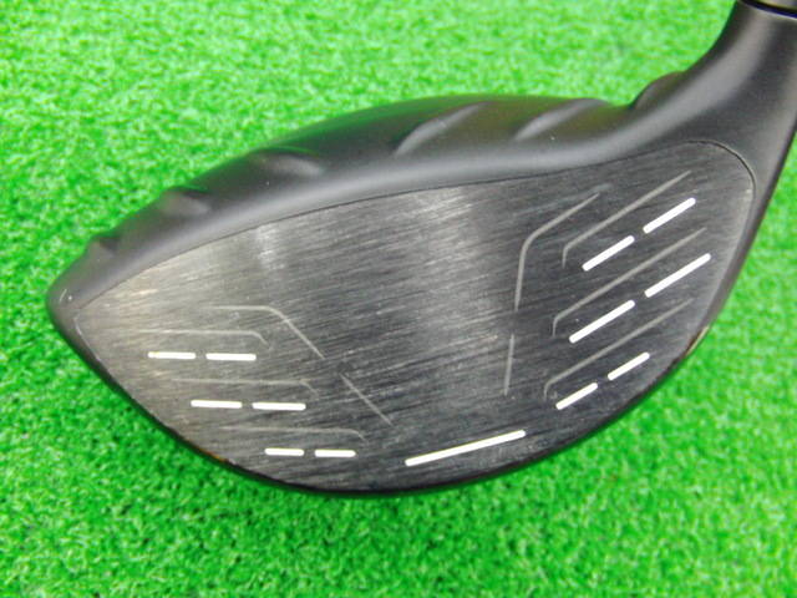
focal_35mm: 37
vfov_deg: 38.7
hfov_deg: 50.1
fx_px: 852
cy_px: 299
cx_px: 398
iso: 400
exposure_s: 1/10
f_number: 3.6
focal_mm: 6.42
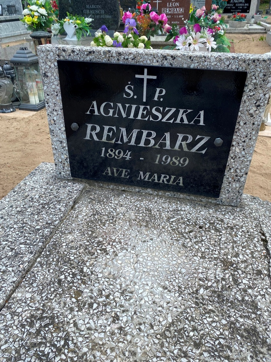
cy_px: 181
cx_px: 136
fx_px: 271
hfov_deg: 53.0
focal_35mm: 26
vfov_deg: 67.3
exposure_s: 1/949
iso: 32
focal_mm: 4.25
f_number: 1.8
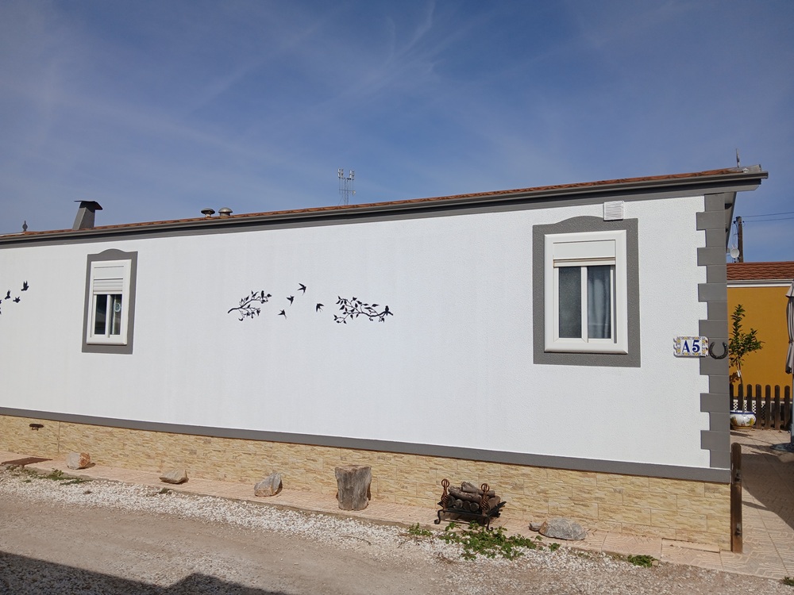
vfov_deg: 53.1
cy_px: 298
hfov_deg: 67.3
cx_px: 397
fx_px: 596
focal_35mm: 26
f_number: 1.8
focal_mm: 3.98
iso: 20
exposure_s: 1/1835
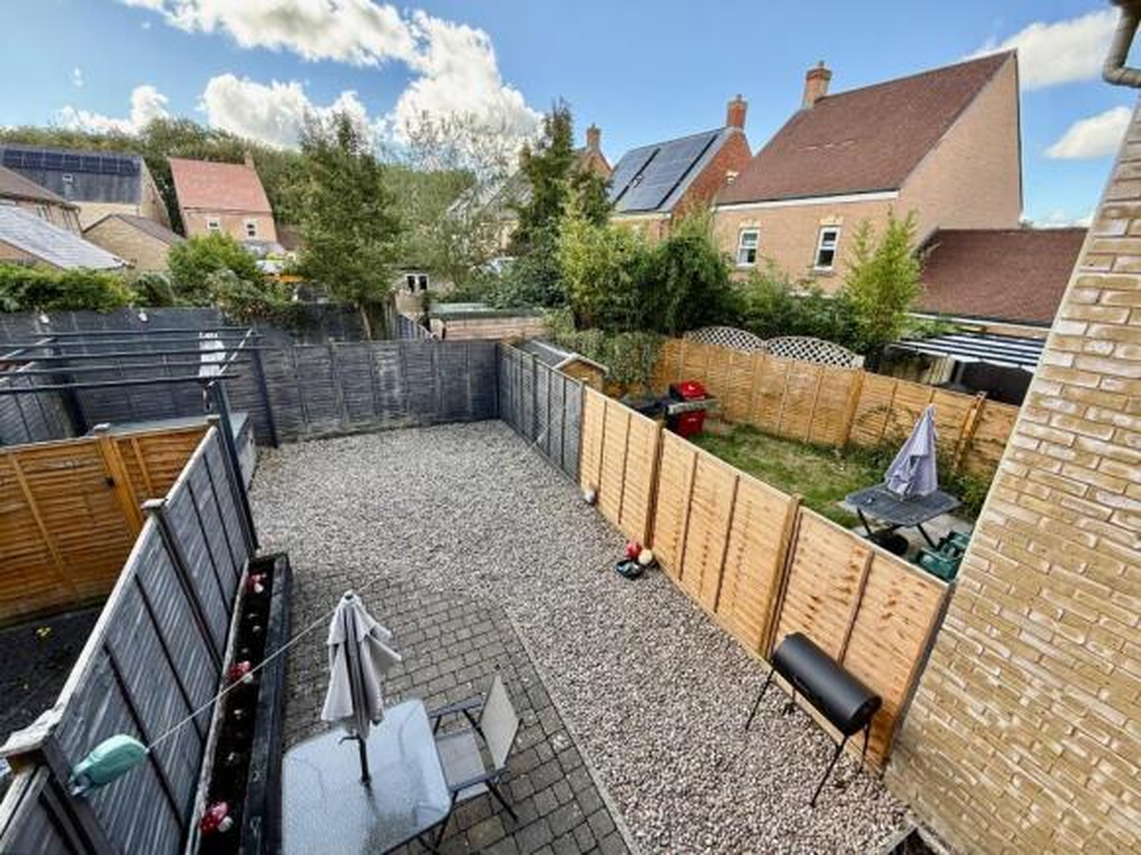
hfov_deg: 102.1
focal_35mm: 14
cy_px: 428
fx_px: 461
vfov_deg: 85.7
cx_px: 570
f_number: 2.2
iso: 50
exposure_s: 1/201
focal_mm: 2.22
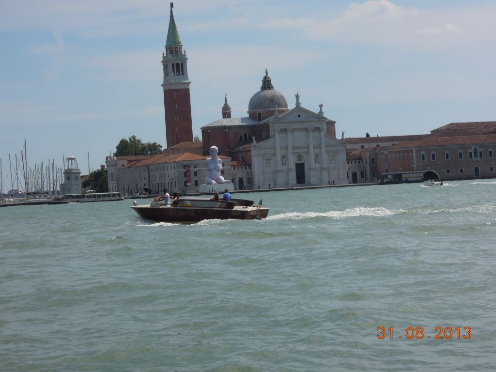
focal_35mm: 100
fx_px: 1433
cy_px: 186
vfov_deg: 14.8
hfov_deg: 19.6
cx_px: 248
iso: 160
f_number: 6.2
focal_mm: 17.9
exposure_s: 1/1250
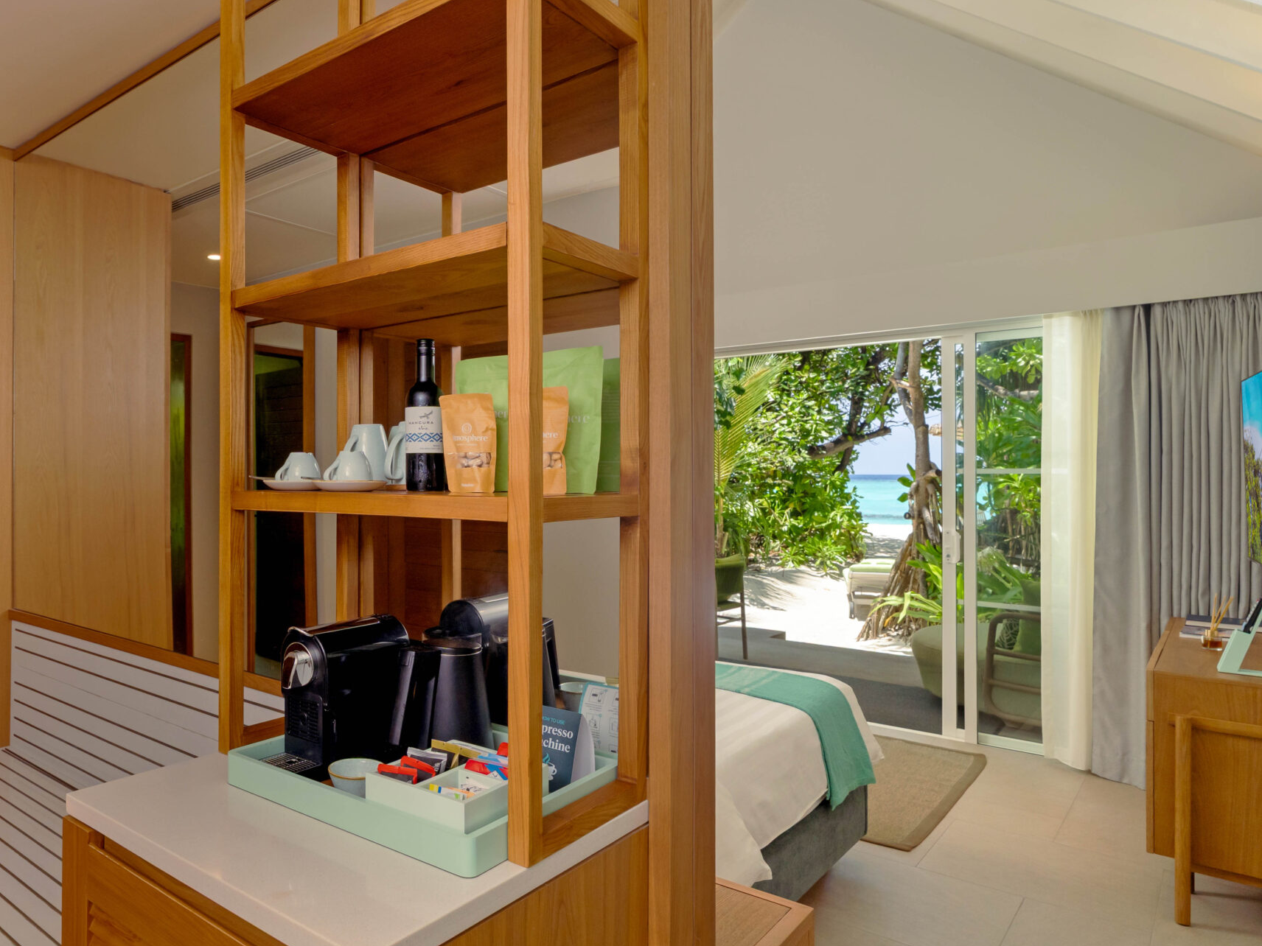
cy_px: 475
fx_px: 839
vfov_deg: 58.9
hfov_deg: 70.0
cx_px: 348
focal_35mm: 23
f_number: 8
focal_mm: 16
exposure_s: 1/320
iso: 500
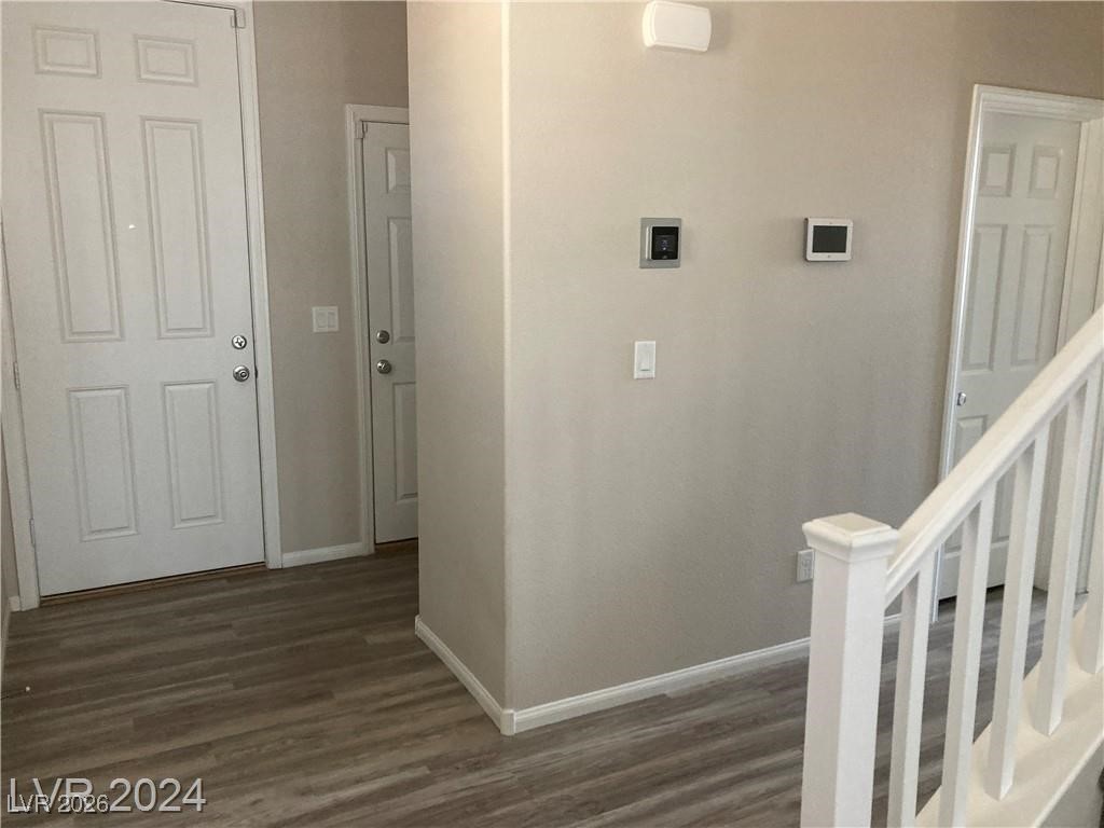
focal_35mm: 28
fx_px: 893
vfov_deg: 49.7
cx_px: 552
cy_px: 414
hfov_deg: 63.4
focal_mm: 3.99
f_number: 1.8
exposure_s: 1/60
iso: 250
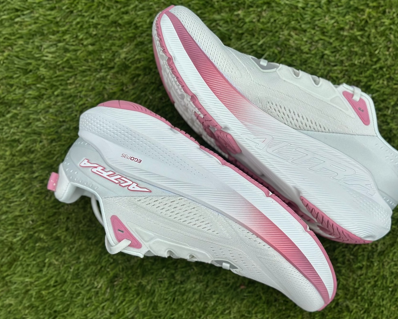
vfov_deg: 26.7
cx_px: 233
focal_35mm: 57
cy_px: 165
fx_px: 671
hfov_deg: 32.9
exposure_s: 1/13699
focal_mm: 6.86
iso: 100
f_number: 1.78
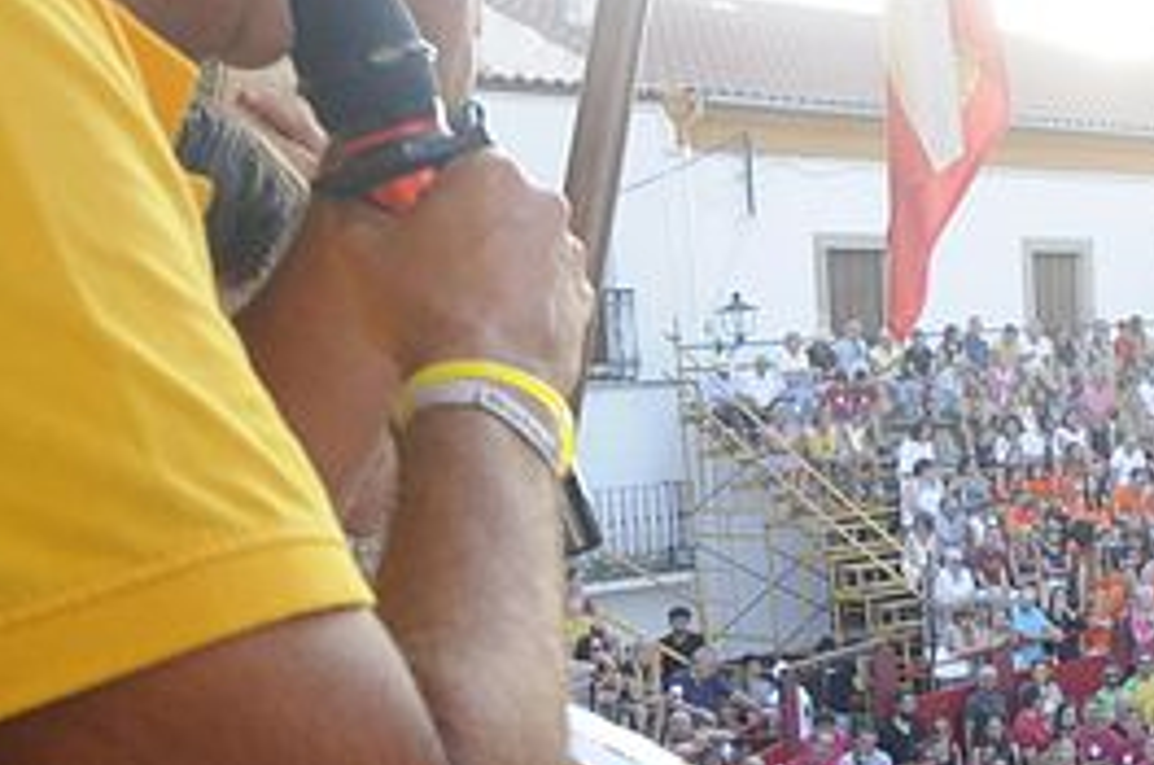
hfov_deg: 31.9
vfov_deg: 23.3
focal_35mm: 58
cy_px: 457
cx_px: 1154
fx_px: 1856
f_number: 5
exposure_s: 1/160
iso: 500
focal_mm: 12
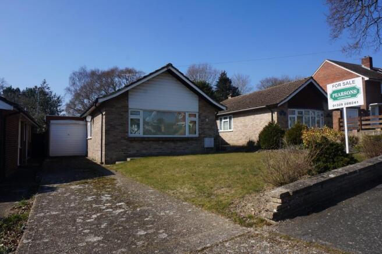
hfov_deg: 73.8
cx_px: 191
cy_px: 127
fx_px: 254
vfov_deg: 53.0
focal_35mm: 24
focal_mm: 16
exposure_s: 1/125
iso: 100
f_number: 13
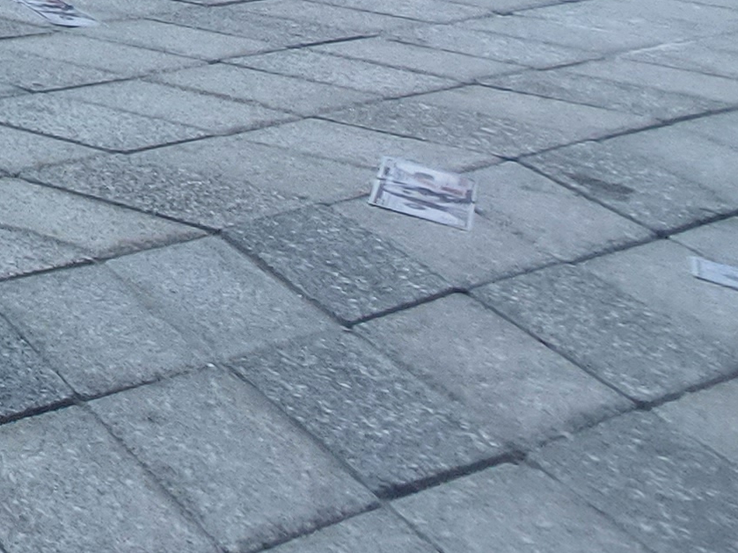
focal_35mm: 62
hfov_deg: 16.1
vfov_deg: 17.3
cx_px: -961
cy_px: -550
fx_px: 1322
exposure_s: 1/359
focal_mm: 1.74
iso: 50
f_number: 2.2
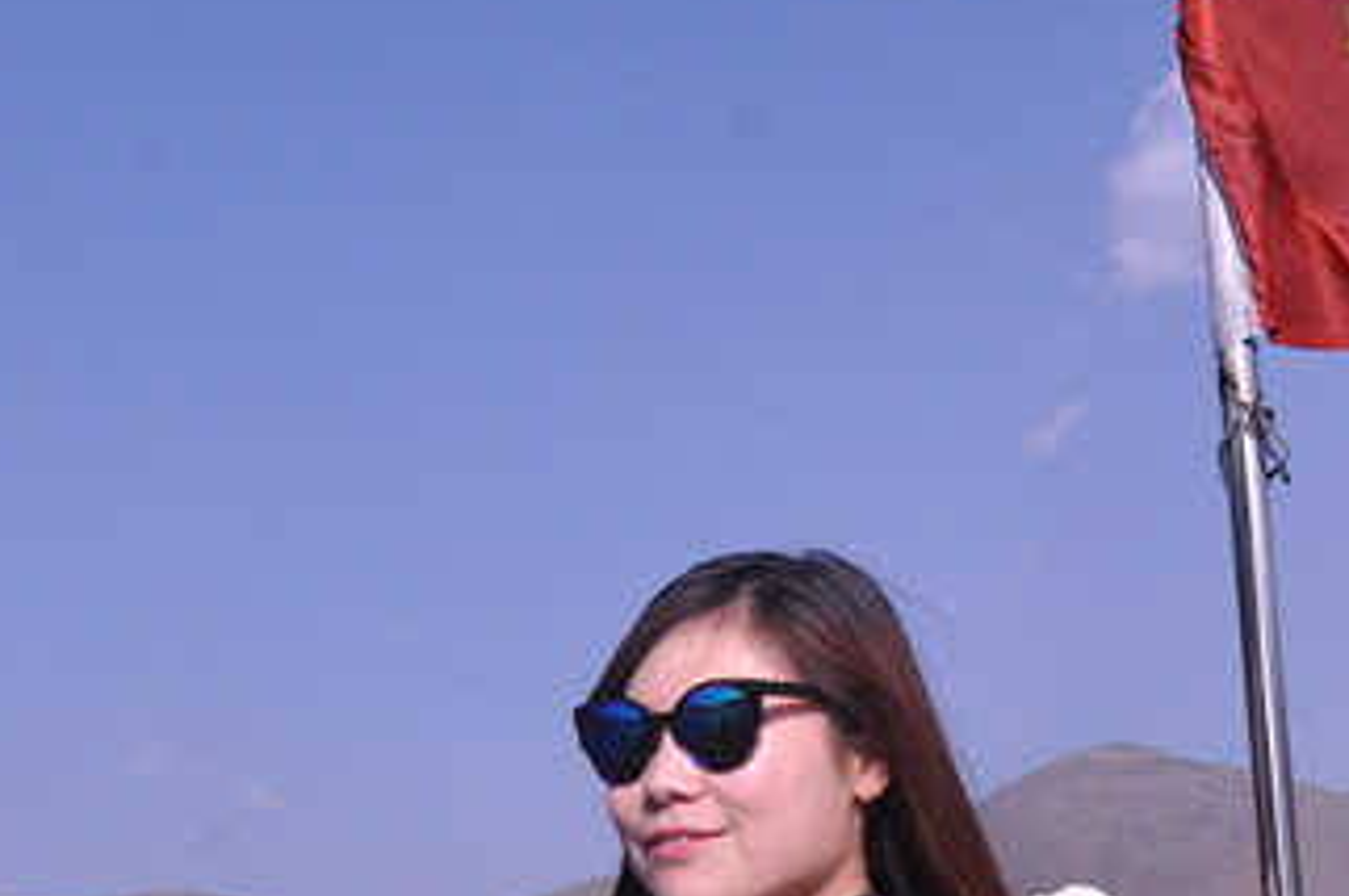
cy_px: 613
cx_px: 1022
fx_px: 2508
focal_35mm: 67
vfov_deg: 20.2
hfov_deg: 29.6
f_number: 16
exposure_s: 1/400
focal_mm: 18
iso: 320
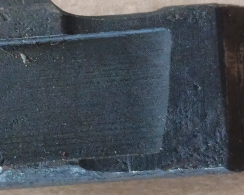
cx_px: -23
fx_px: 1603
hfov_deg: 8.6
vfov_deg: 7.0
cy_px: 79
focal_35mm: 222
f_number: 1.6
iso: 640
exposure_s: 1/100
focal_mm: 6.14
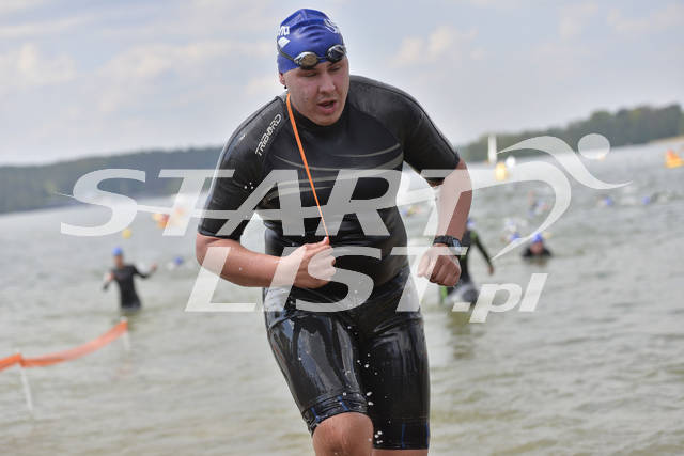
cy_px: 228
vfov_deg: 14.9
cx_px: 342
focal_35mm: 92
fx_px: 1748
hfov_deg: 22.1
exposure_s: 1/2000
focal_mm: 92
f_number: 4
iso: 200
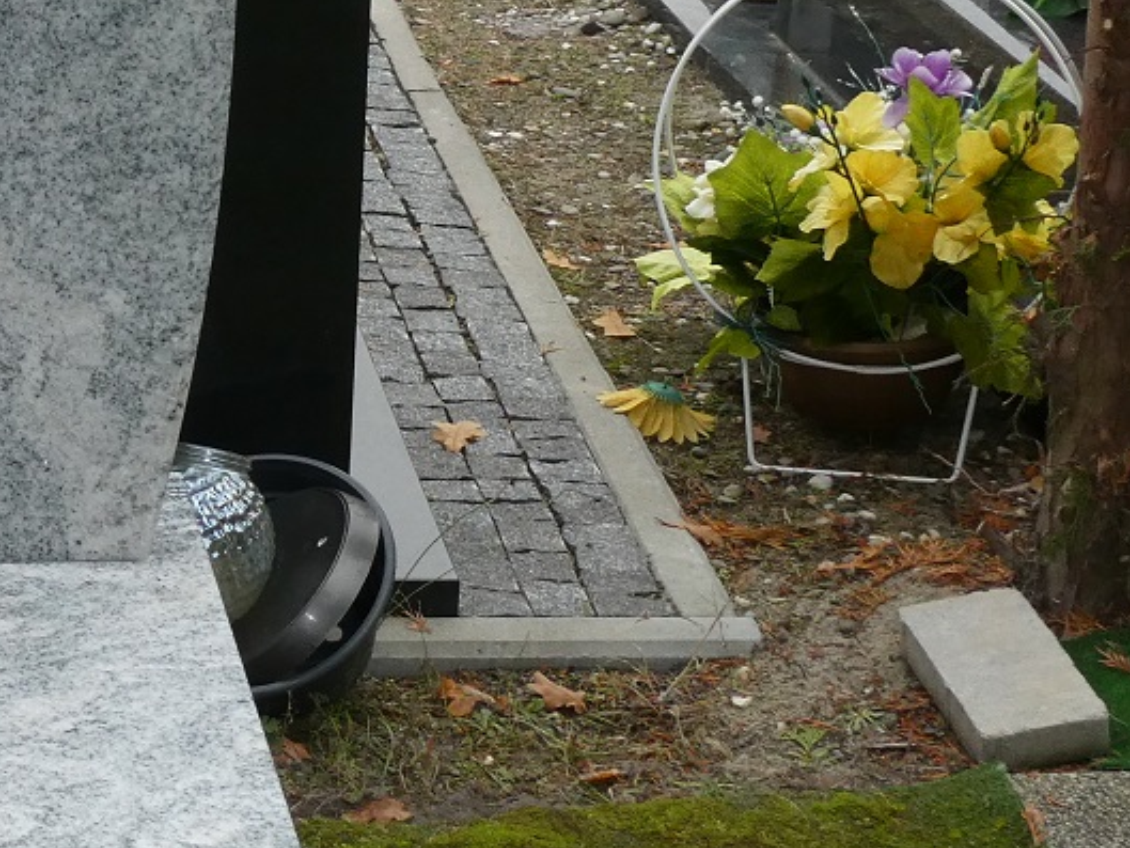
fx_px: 3951
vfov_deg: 12.2
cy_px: 244
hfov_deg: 15.5
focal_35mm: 121
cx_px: -348
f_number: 3.8
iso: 200
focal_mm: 7.2
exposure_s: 1/60
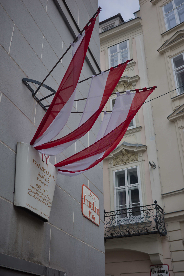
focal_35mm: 40
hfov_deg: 33.4
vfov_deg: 48.5
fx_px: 307
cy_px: 138
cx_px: 92
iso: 100
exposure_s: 1/160
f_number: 3.5
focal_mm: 26
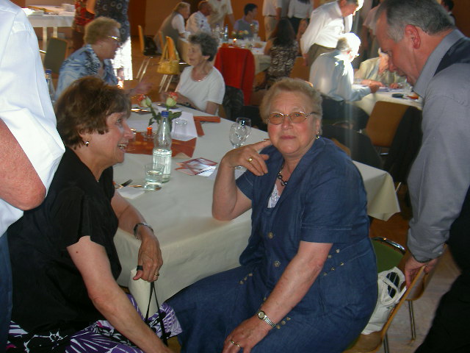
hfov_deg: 47.9
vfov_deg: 36.8
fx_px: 530
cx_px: 235
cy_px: 176
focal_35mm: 39
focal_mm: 8
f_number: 2.8
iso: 100
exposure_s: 1/59.5
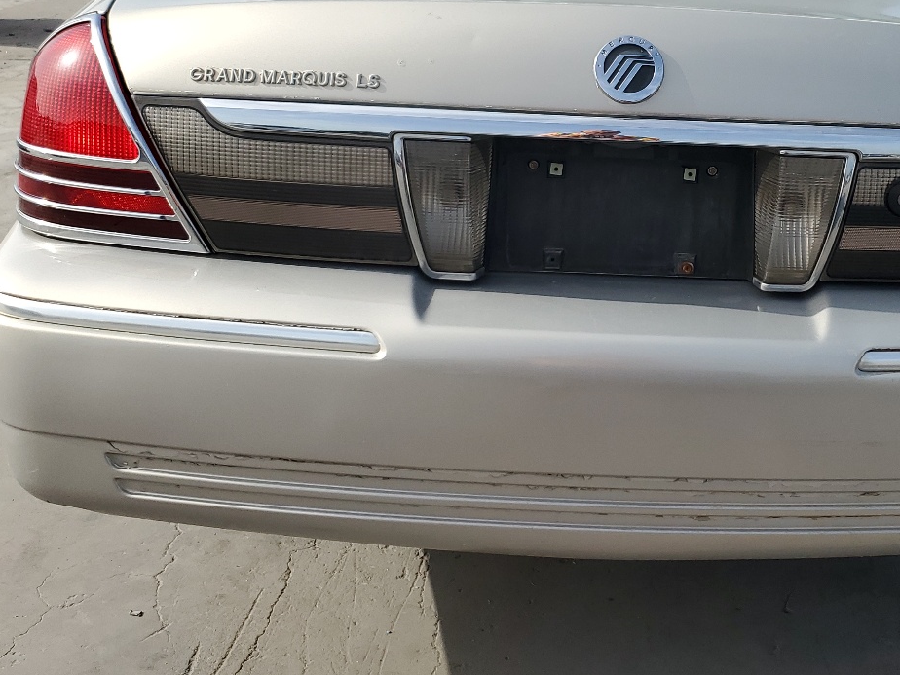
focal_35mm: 45
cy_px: 160
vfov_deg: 31.5
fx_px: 1170
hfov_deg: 41.4
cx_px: 619
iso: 50
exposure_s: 1/2500
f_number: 1.5
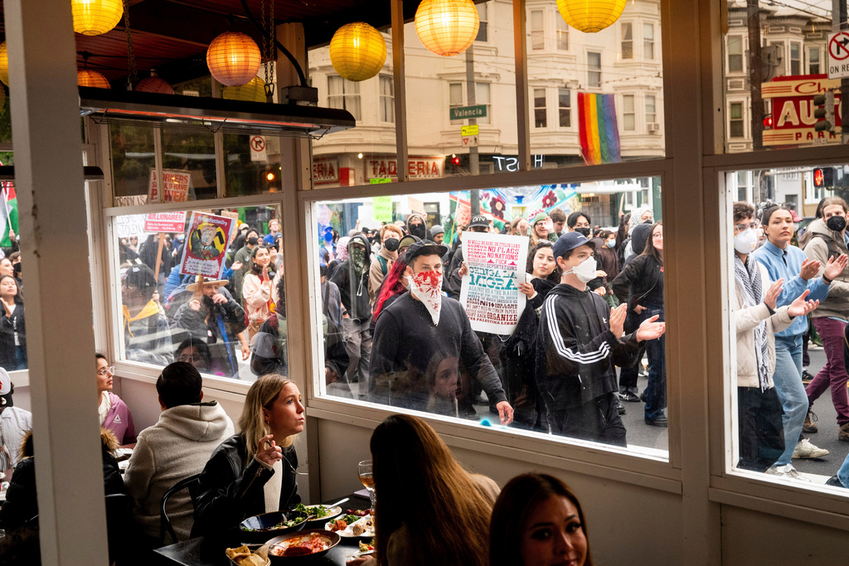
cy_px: 283
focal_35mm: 44
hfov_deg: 44.5
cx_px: 424
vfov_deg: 30.5
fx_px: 1038
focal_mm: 44
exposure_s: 1/250
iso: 3200
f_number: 4.8
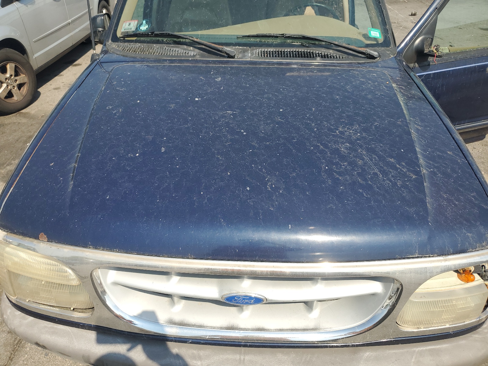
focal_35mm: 26
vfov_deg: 53.1
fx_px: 367
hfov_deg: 67.3
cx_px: 244
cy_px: 183
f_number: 1.5
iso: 50
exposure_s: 1/2000
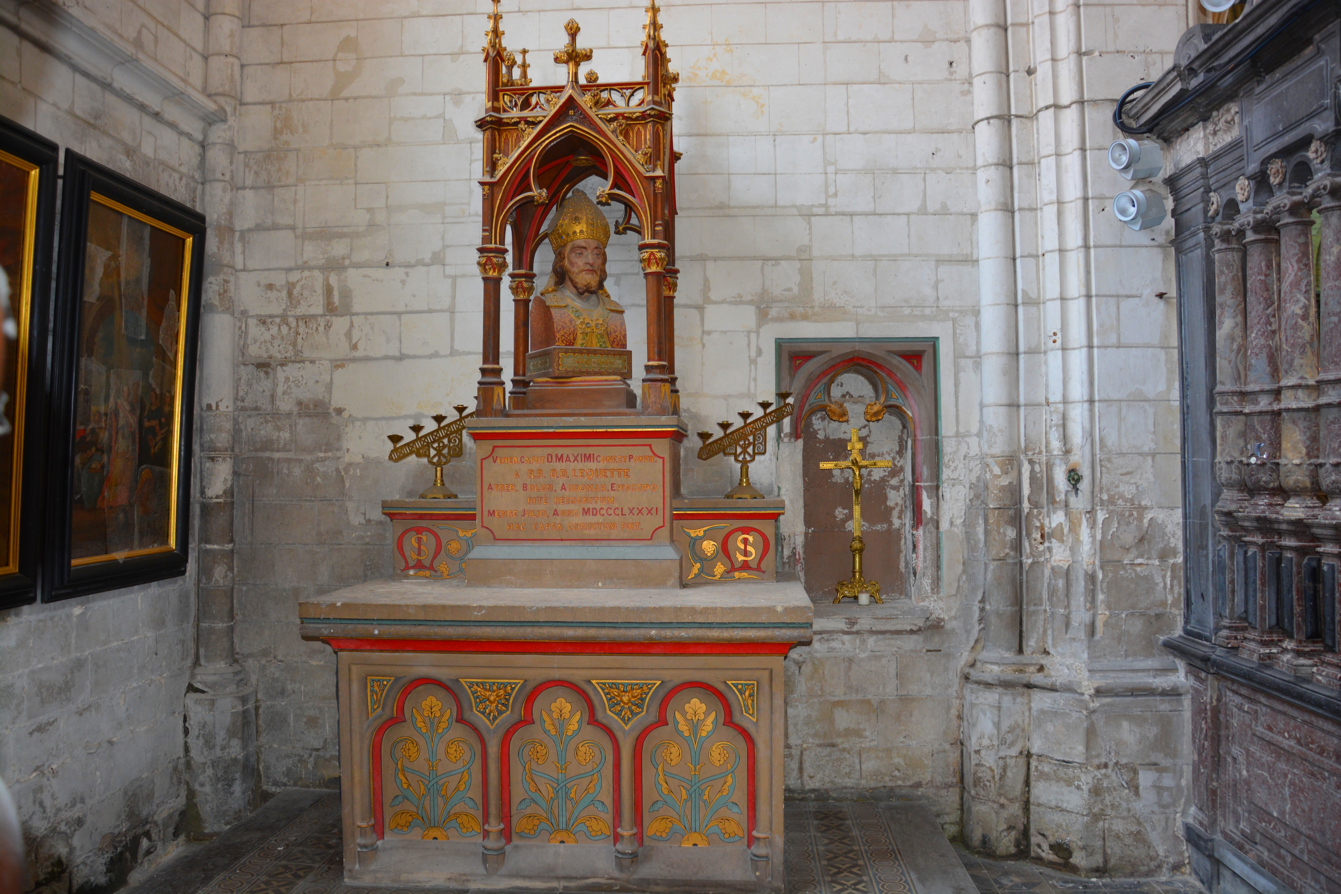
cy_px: 447
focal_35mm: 27
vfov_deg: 47.9
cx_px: 670
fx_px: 1006
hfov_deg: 67.4
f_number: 3.5
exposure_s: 1/60
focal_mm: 18
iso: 450
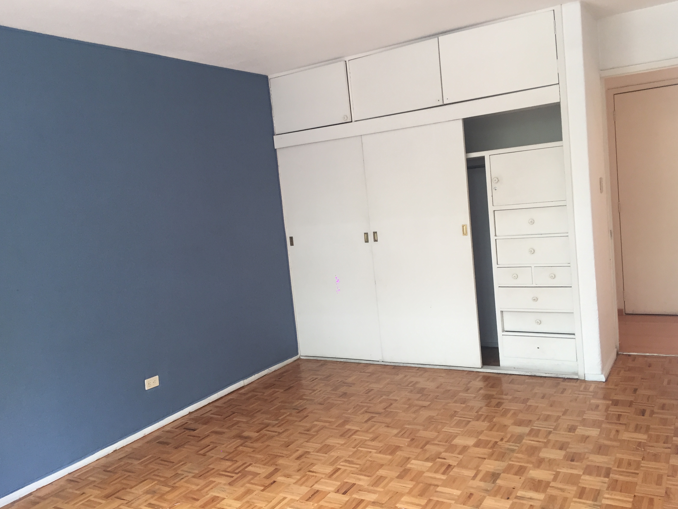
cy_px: 253
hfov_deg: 60.0
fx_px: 588
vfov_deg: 46.8
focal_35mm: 30
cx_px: 336
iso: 32
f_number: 2.2
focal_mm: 4.15
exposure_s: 1/30
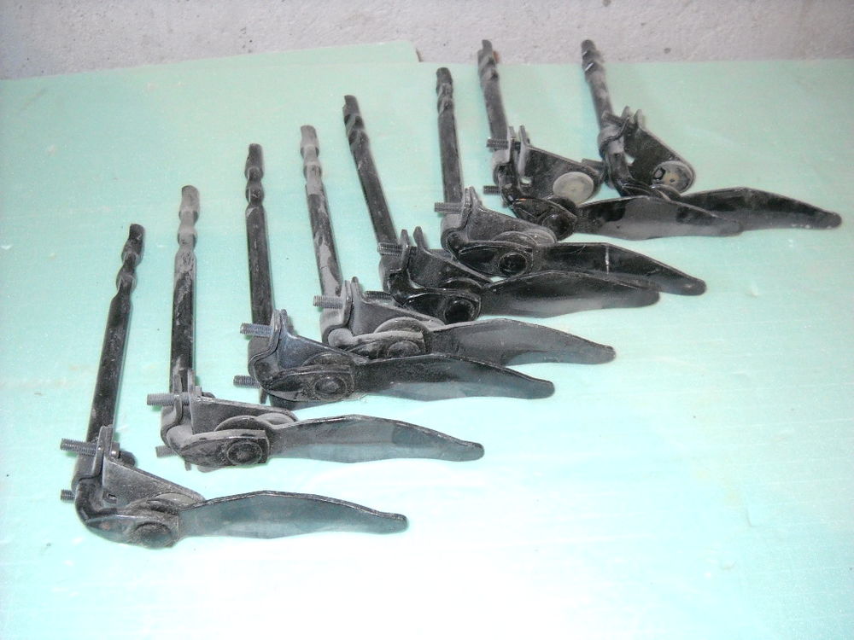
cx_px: 427
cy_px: 320
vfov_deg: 35.1
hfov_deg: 45.8
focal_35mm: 41
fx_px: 1011
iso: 541
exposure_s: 1/30
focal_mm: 6.72
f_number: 3.1
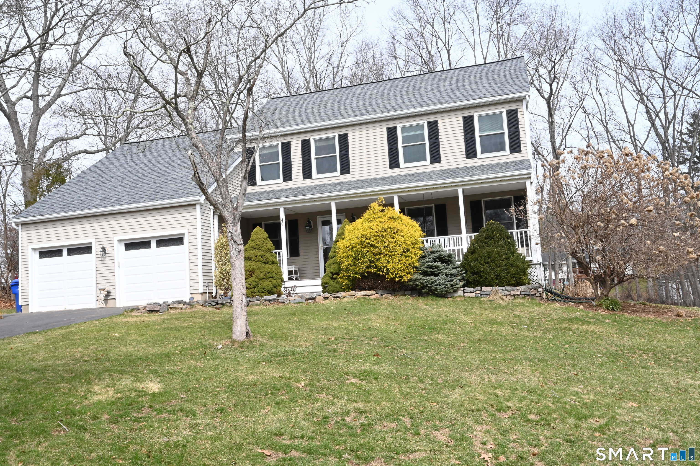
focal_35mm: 30
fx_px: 583
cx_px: 350
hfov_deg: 62.0
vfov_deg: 43.6
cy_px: 233
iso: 1250
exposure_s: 1/200
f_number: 22
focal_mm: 30
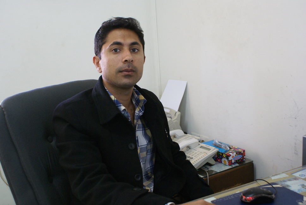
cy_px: 102
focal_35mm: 42
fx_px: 357
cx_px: 153
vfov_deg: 32.0
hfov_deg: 46.3
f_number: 4.5
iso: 400
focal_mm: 28
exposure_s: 1/15
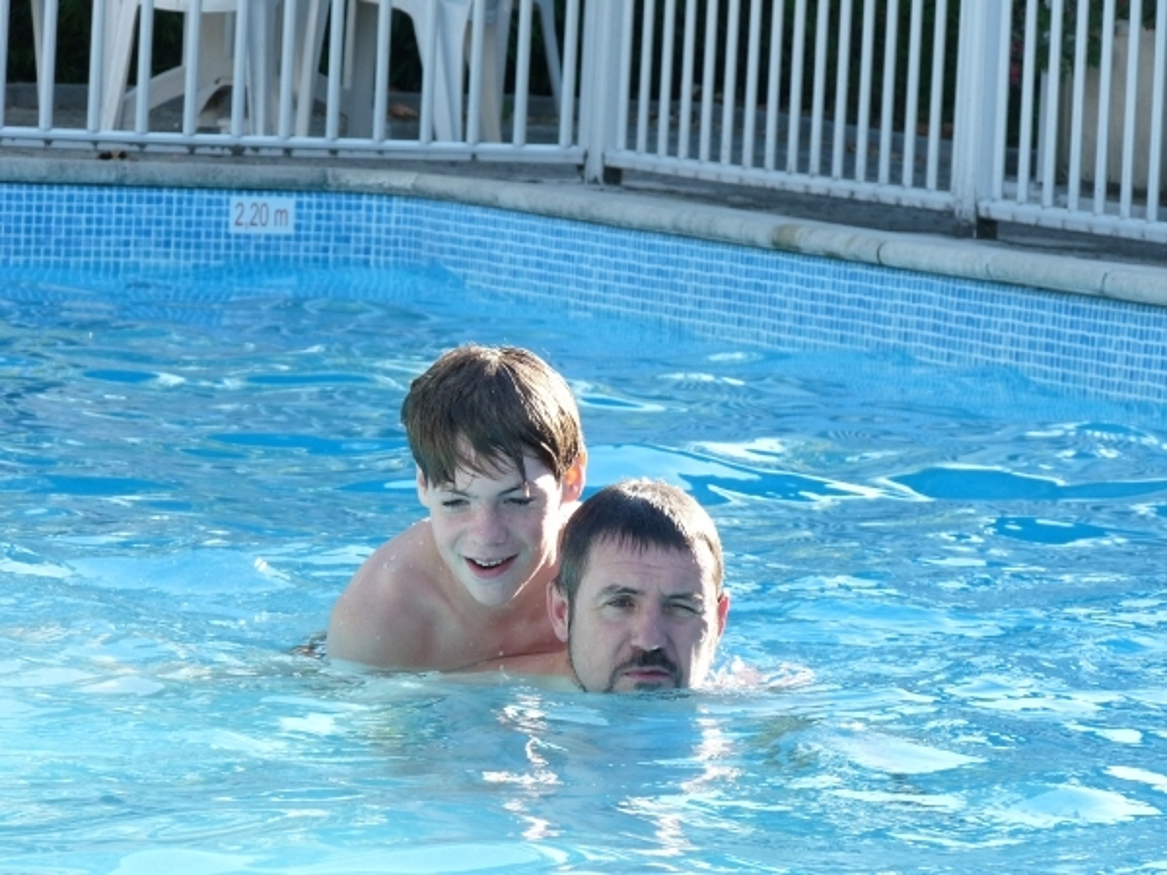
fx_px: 7687
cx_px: 584
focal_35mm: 228
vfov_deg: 6.5
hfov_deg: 8.7
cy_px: 438
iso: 200
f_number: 4
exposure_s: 1/320
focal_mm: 40.5
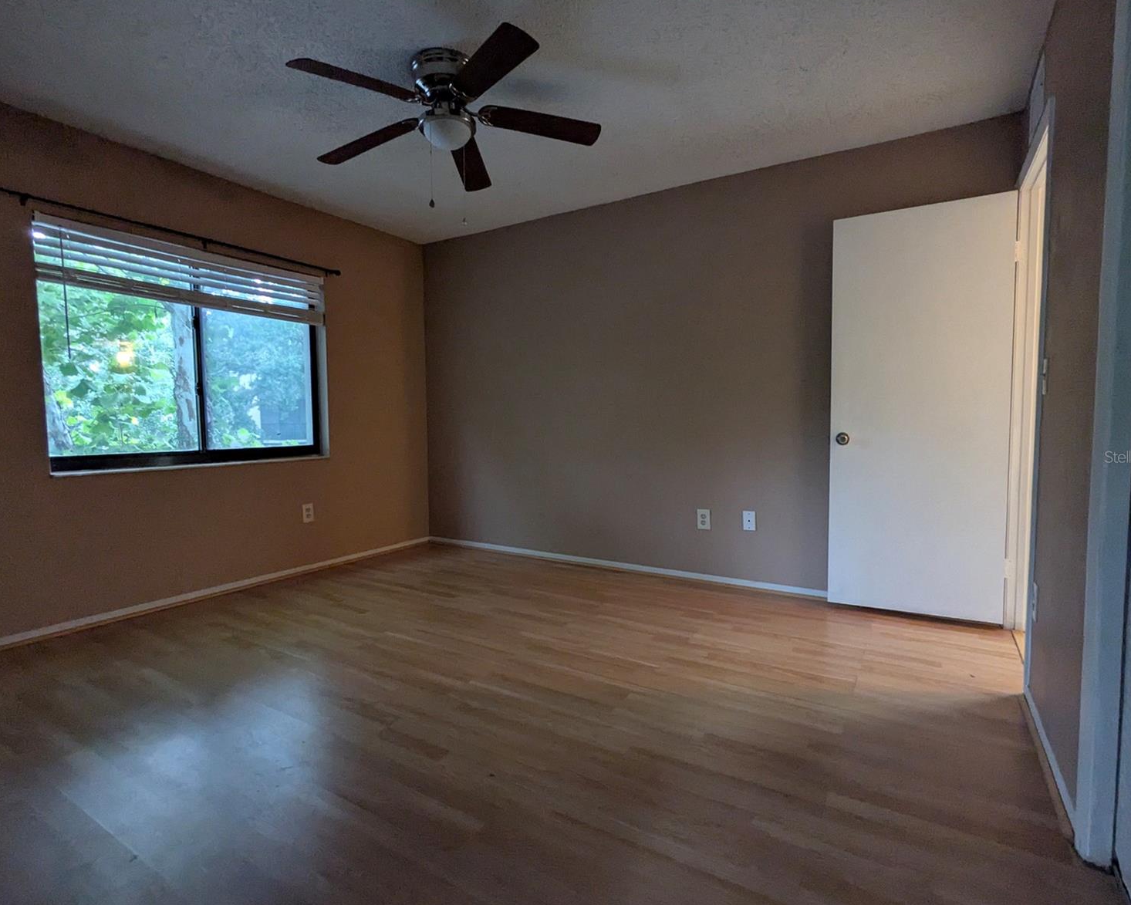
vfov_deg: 77.0
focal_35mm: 17
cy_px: 457
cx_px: 562
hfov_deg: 89.6
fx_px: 569
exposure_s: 1/24
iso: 571
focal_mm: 2.35
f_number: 2.2
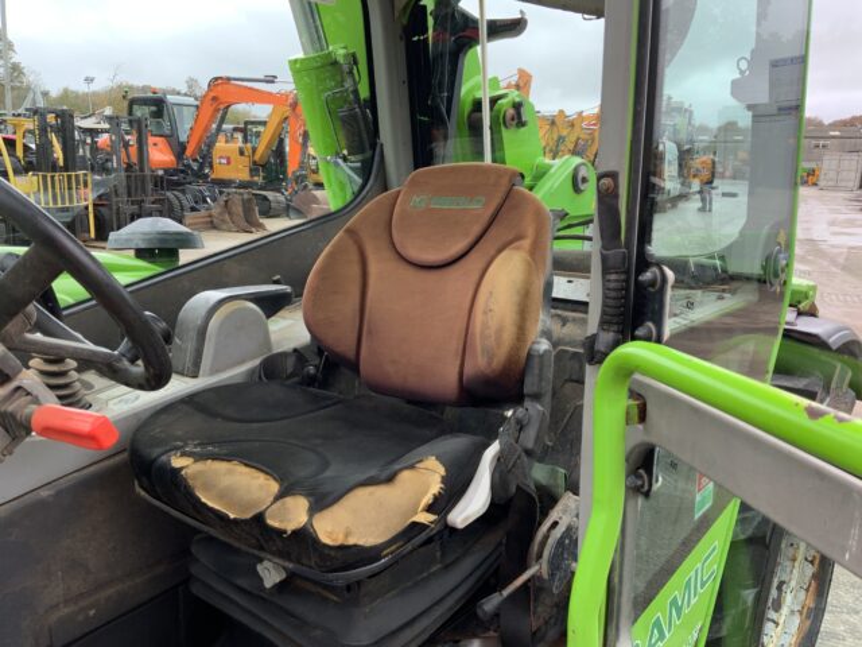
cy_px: 324
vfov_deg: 48.2
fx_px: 722
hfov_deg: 61.7
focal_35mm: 29
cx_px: 431
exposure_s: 1/122
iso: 32
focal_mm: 3
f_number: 1.8
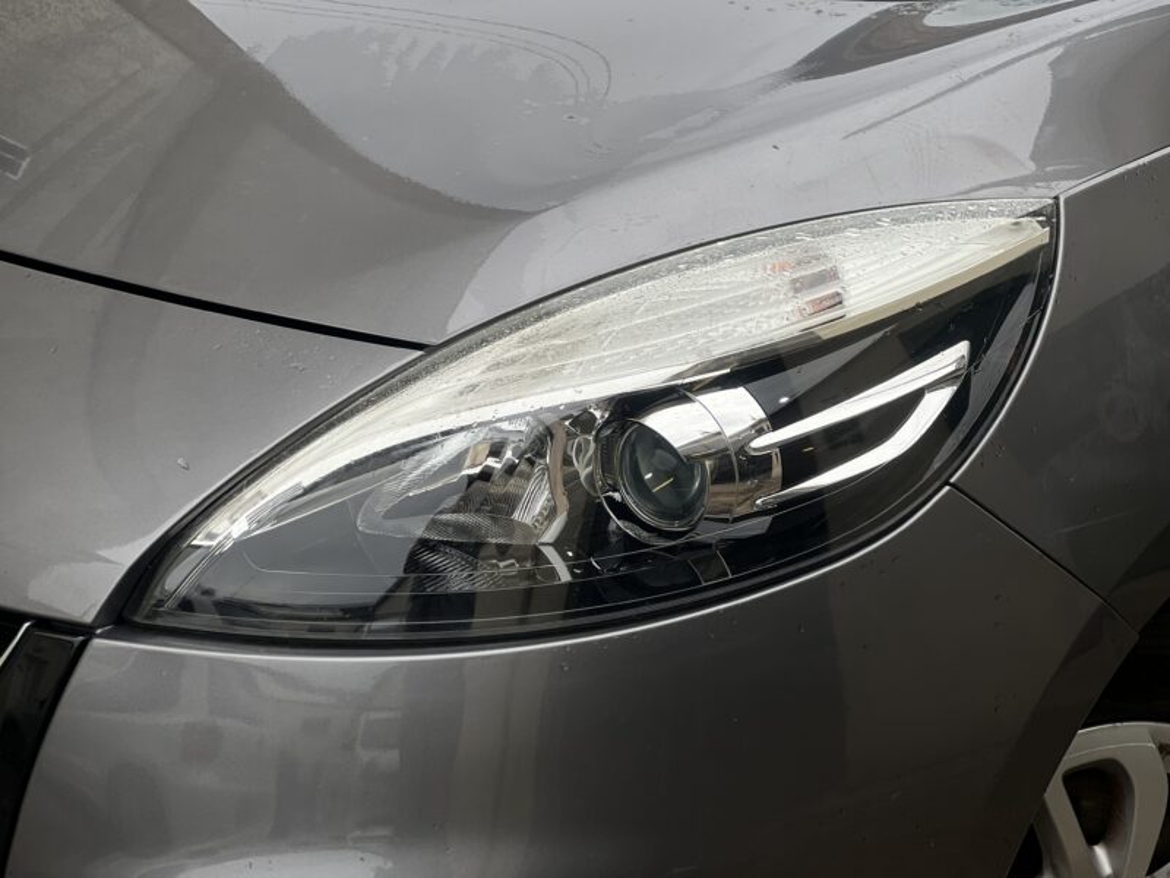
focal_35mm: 77
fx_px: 2603
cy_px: 439
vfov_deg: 19.1
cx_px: 585
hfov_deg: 25.3
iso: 20
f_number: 2.8
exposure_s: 1/128
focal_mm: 9
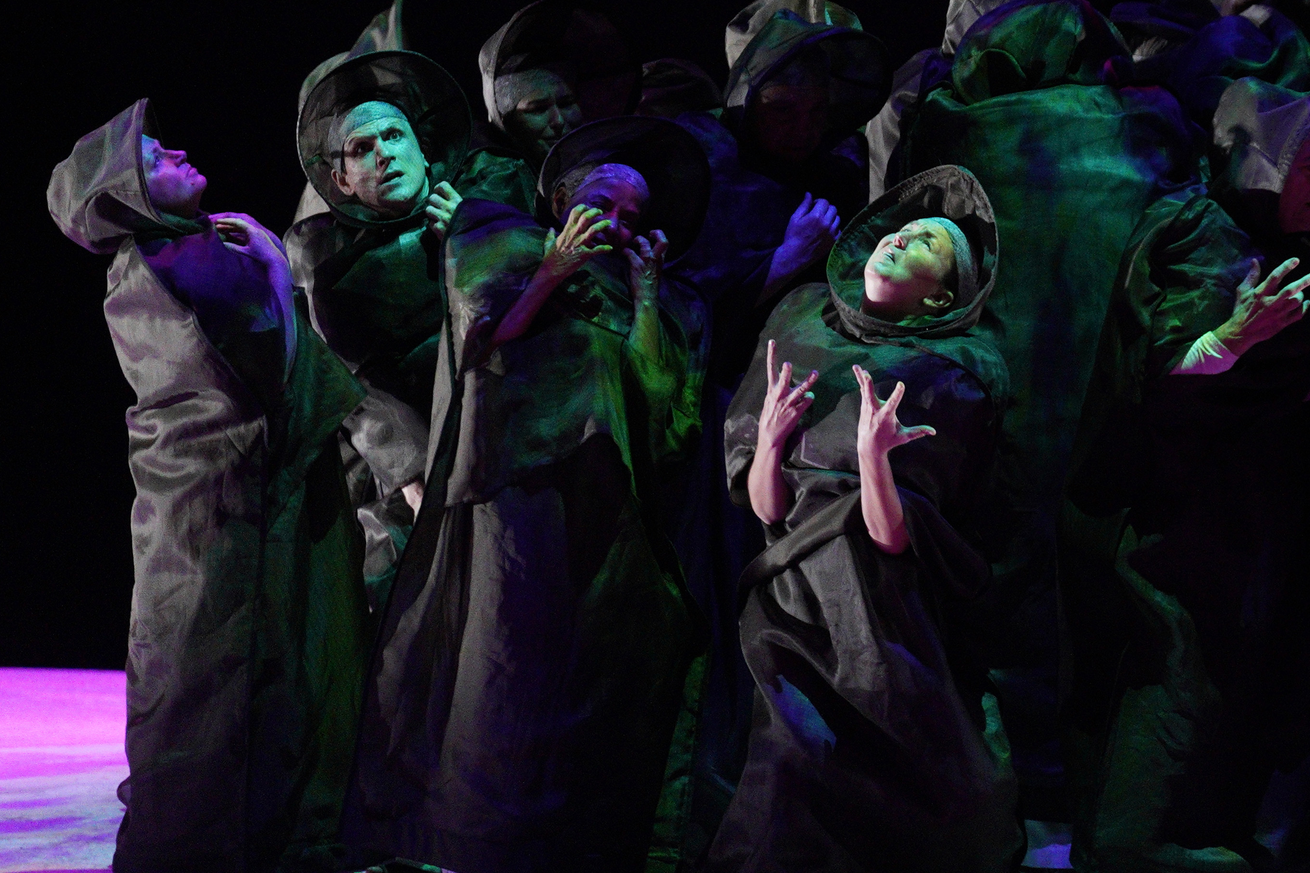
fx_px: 15973
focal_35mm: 439
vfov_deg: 3.1
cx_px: 1431
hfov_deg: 4.7
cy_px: 164
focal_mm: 200
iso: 4000
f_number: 2.8
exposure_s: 1/125
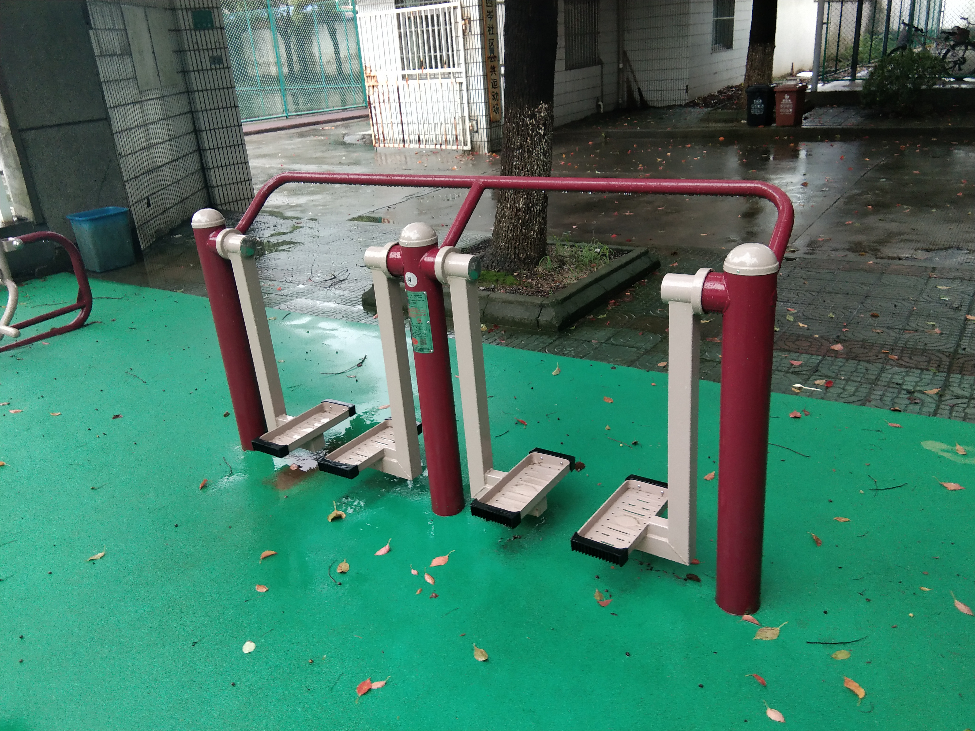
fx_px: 873
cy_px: 366
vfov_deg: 45.4
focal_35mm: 31
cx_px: 488
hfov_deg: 58.4
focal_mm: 3.69
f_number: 2.2
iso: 125
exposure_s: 1/50
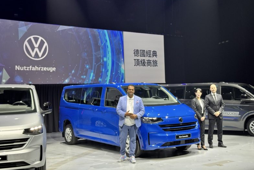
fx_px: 360
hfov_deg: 38.9
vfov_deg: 26.5
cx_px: 129
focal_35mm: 51
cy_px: 83
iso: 100
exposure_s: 1/58
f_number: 1.78
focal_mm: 6.76
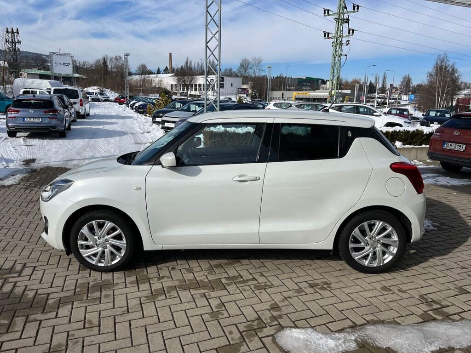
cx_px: 236
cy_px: 176
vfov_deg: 53.1
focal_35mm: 26
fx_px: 354
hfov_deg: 67.3
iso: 50
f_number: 1.6
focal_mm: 5.1
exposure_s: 1/5848
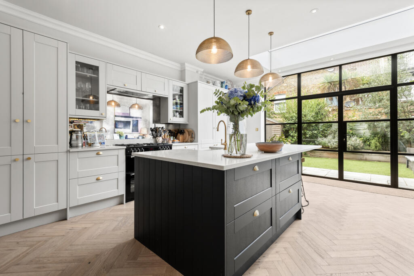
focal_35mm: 16
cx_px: 207
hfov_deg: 96.7
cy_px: 138
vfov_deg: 73.8
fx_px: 184
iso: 100
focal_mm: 16
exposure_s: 1/8
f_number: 10
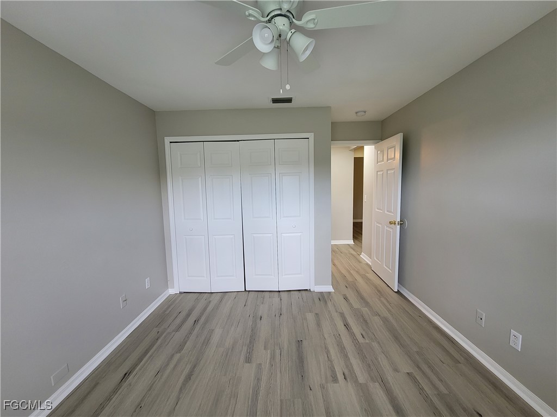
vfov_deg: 89.9
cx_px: 278
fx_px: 209
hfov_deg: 106.2
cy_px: 208
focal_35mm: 13
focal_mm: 2.2
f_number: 2.2
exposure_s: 1/60
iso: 200
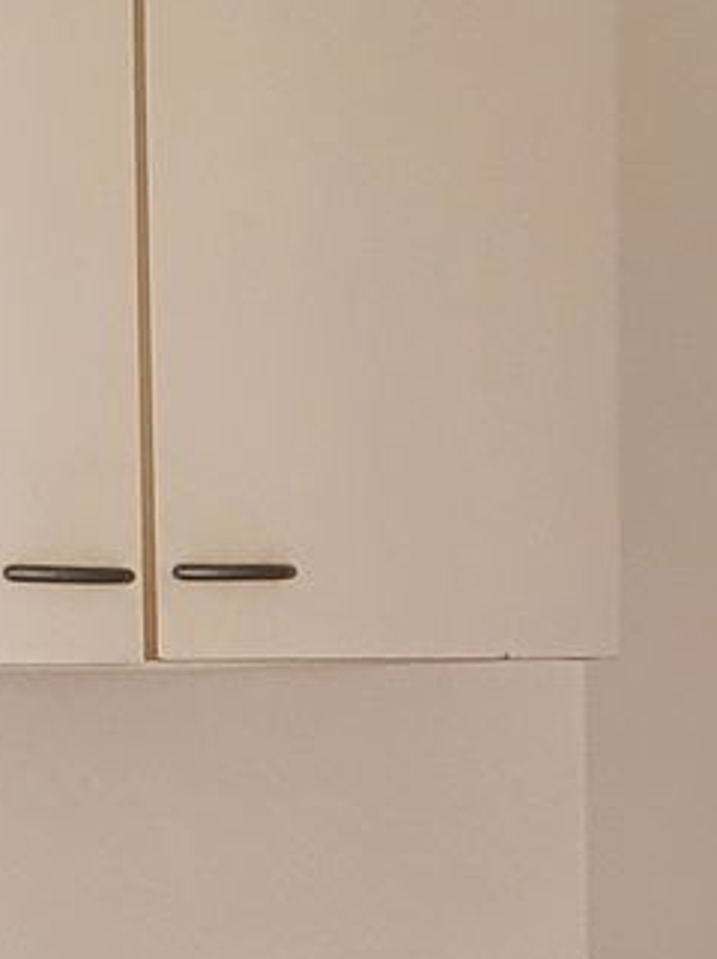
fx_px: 4787
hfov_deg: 8.3
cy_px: 1603
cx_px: 1294
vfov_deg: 10.9
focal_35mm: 173
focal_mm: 4.32
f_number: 2.4
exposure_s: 1/50
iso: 160
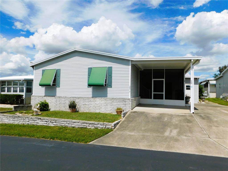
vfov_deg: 58.9
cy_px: 86
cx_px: 114
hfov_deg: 73.9
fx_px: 151
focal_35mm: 23
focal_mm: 4
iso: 125
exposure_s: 1/1000
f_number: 6
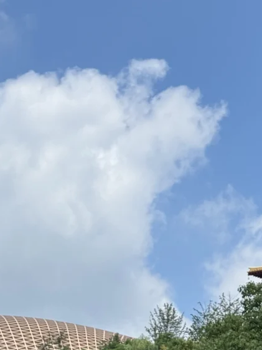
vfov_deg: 16.0
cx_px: 209
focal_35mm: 123
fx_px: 1242
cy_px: 97
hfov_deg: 12.0
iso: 64
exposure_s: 1/5848
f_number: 1.78
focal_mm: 6.76
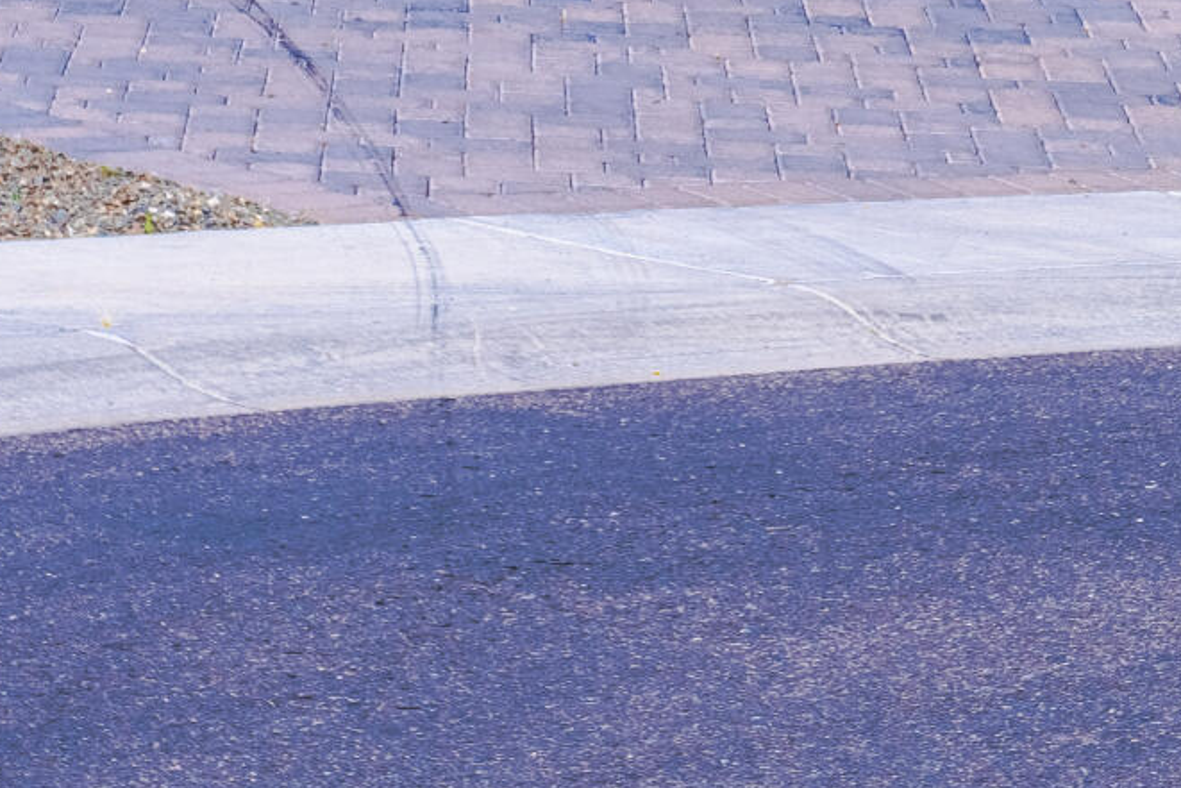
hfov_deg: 9.1
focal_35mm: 227
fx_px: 7448
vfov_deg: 5.9
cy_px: -805
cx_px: 824
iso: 100
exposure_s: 1/125
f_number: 8
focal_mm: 50
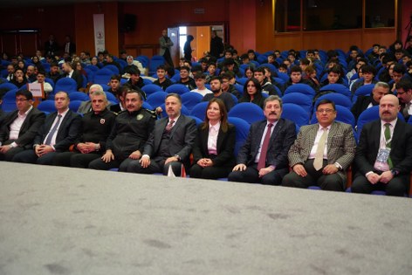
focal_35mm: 48
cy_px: 138
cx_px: 206
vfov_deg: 28.1
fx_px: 549
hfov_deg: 41.1
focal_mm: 48
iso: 6400
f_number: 4
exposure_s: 1/160
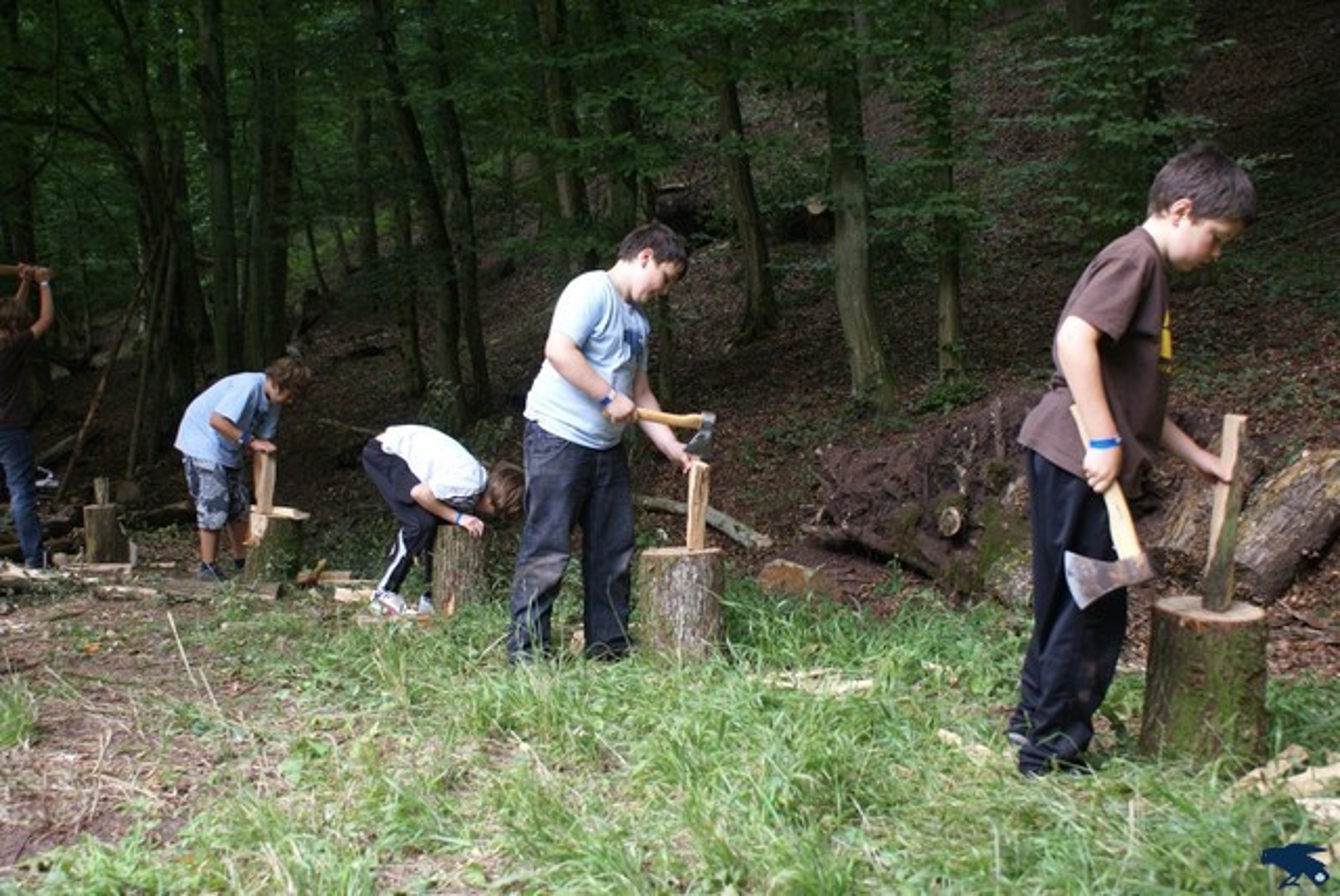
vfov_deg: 34.3
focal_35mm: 39
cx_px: 670
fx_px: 1453
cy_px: 448
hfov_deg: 49.5
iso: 125
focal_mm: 26
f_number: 4.5
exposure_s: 1/125
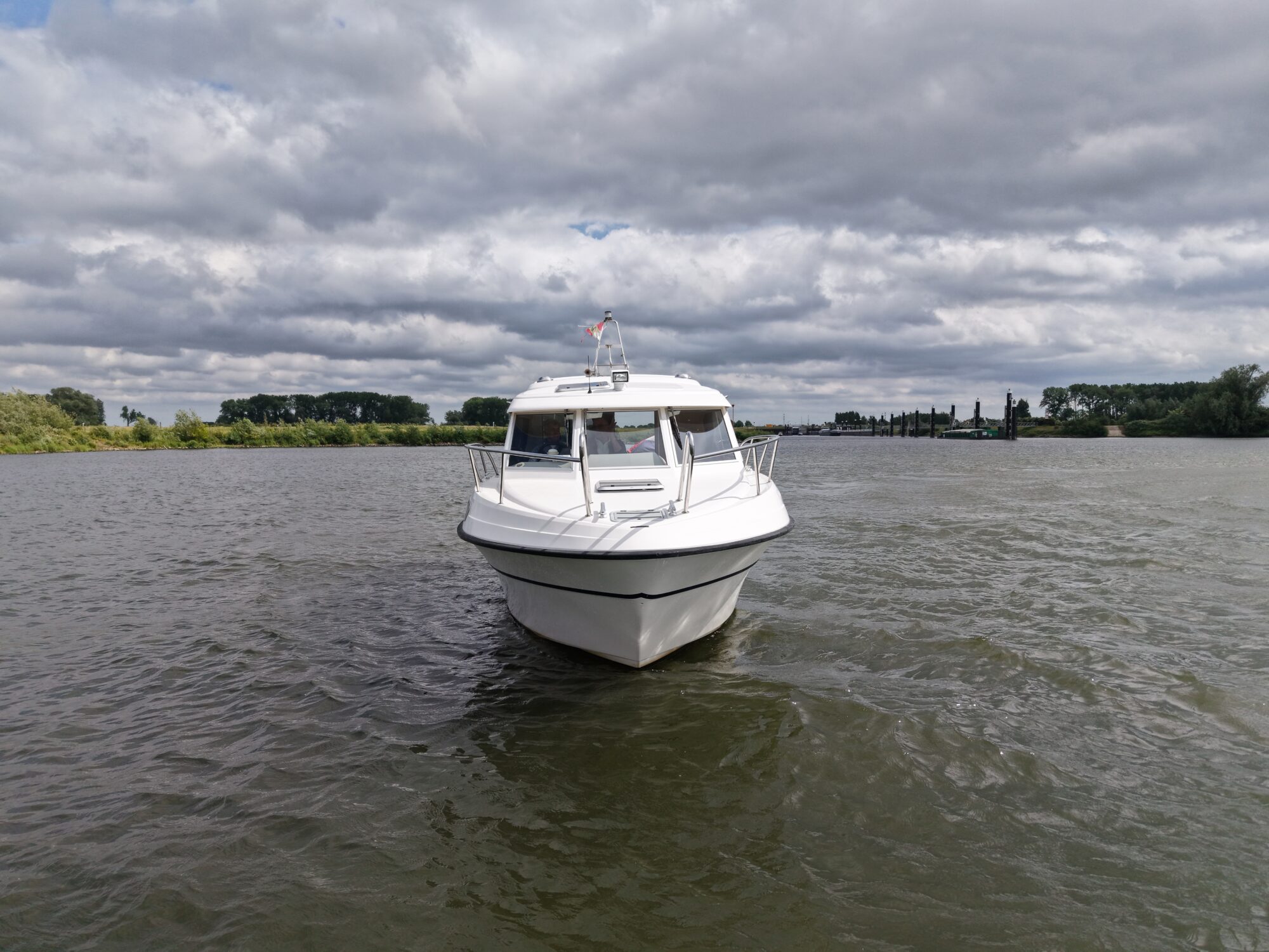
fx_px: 880
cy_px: 476
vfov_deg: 56.8
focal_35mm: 24
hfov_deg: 71.6
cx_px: 634
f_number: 1.8
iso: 190
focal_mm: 8.67
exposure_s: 1/725
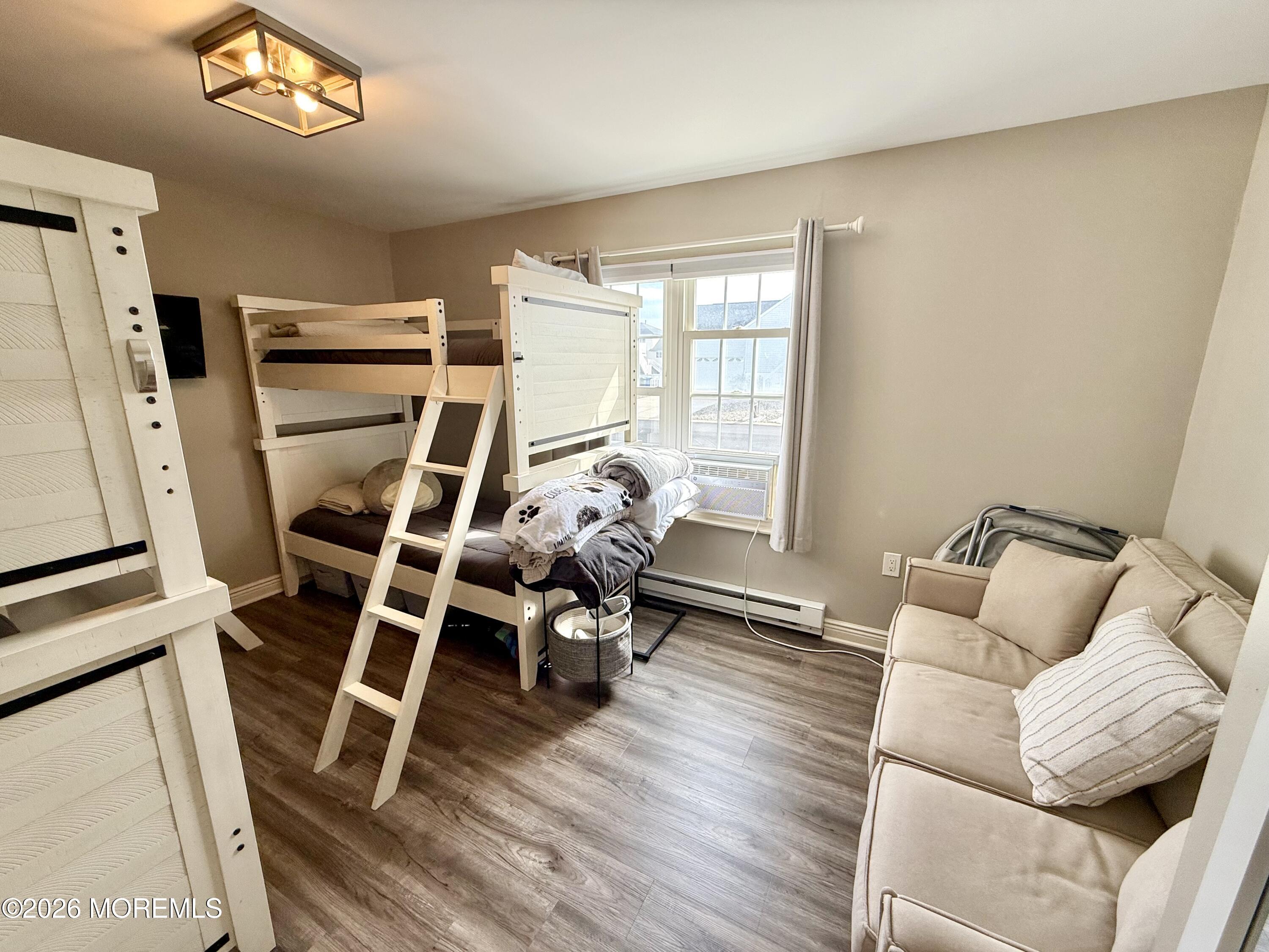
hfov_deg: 102.1
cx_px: 634
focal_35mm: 14
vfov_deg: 85.7
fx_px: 513
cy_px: 476
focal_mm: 2.22
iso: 64
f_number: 2.2
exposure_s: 1/105
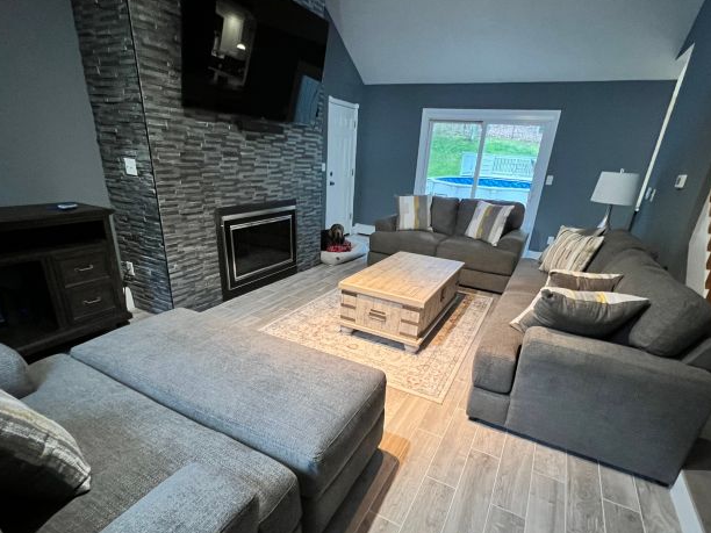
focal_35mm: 17
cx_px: 362
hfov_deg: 91.0
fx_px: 349
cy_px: 303
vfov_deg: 74.3
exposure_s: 1/60
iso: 1000
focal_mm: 1.57
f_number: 1.8
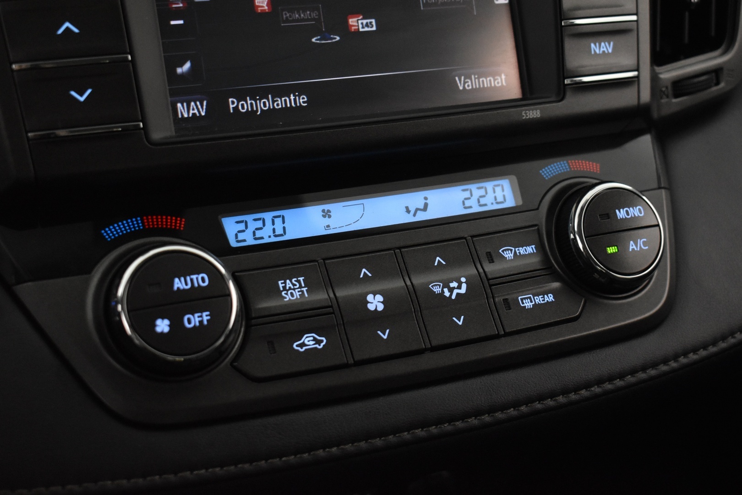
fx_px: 1175
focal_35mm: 57
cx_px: 371
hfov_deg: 35.1
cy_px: 248
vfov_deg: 23.8
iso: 3200
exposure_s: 1/50
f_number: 4.8
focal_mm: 38
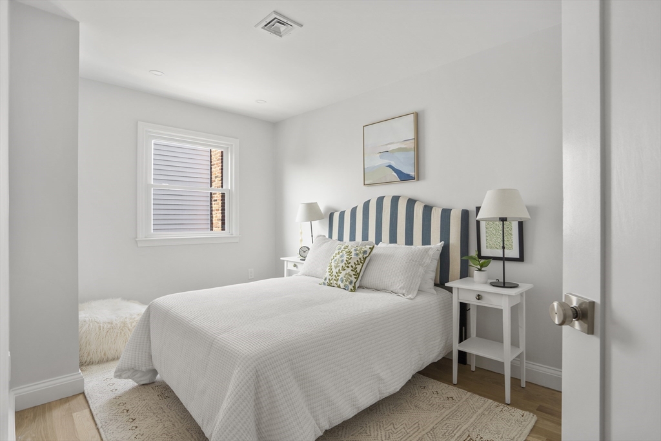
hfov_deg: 93.3
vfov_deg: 70.5
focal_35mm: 17
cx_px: 330
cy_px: 220
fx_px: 312
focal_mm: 17
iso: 320
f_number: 7.1
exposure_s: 1/2.5
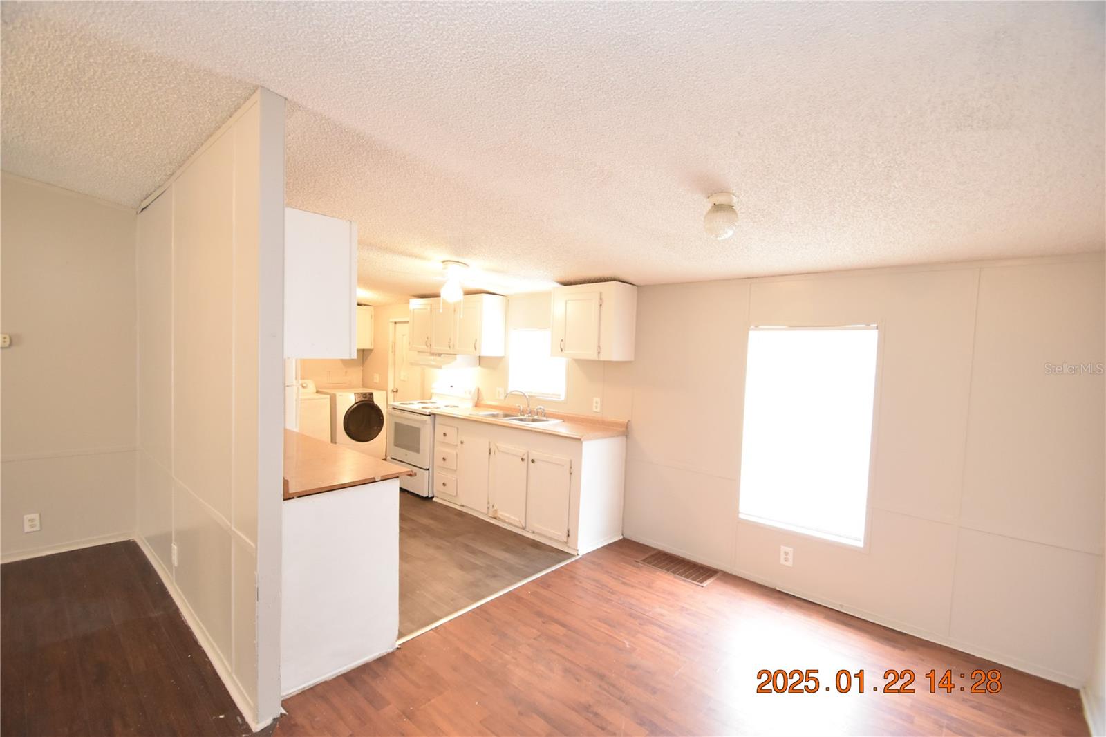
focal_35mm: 15
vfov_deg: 77.3
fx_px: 461
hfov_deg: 100.4
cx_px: 553
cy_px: 368
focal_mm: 10
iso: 2200
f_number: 3.5
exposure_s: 1/60
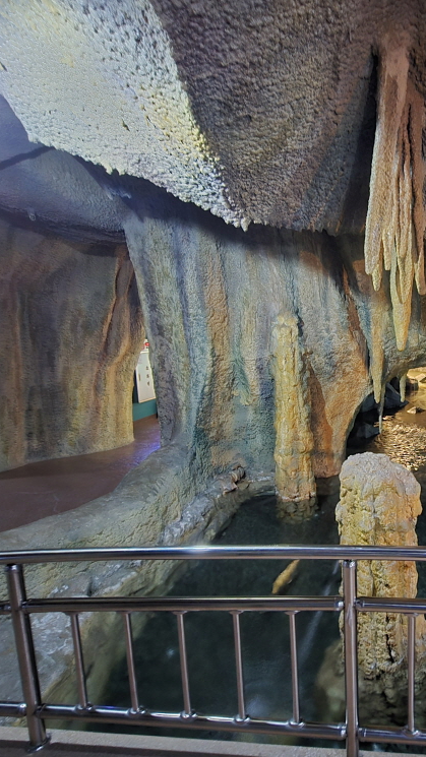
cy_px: 379
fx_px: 382
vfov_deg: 89.6
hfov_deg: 50.0
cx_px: 404
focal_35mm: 19
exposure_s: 1/8
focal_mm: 2.2
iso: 800
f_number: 2.2
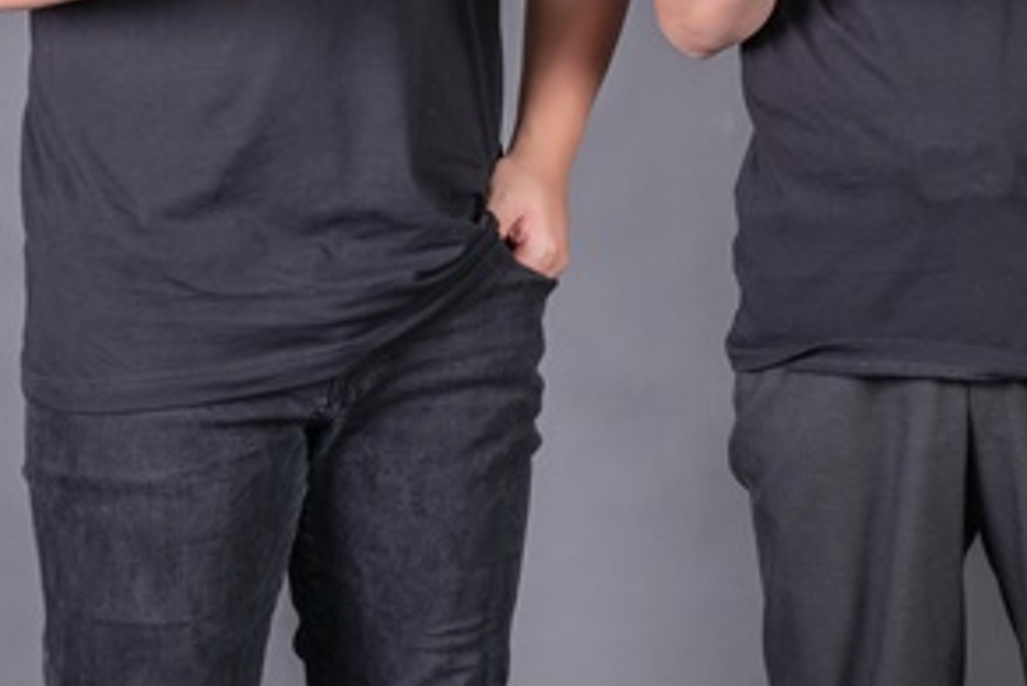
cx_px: 932
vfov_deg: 8.3
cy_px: -185
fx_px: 4652
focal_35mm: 163
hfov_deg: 12.5
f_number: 8
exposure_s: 1/160
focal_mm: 56
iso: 400
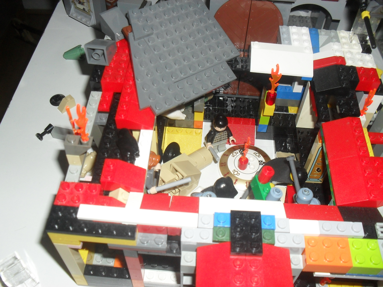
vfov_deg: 40.7
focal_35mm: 35
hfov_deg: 52.6
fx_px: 387
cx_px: 192
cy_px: 144
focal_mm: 6.3
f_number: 3.2
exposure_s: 1/45
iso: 200
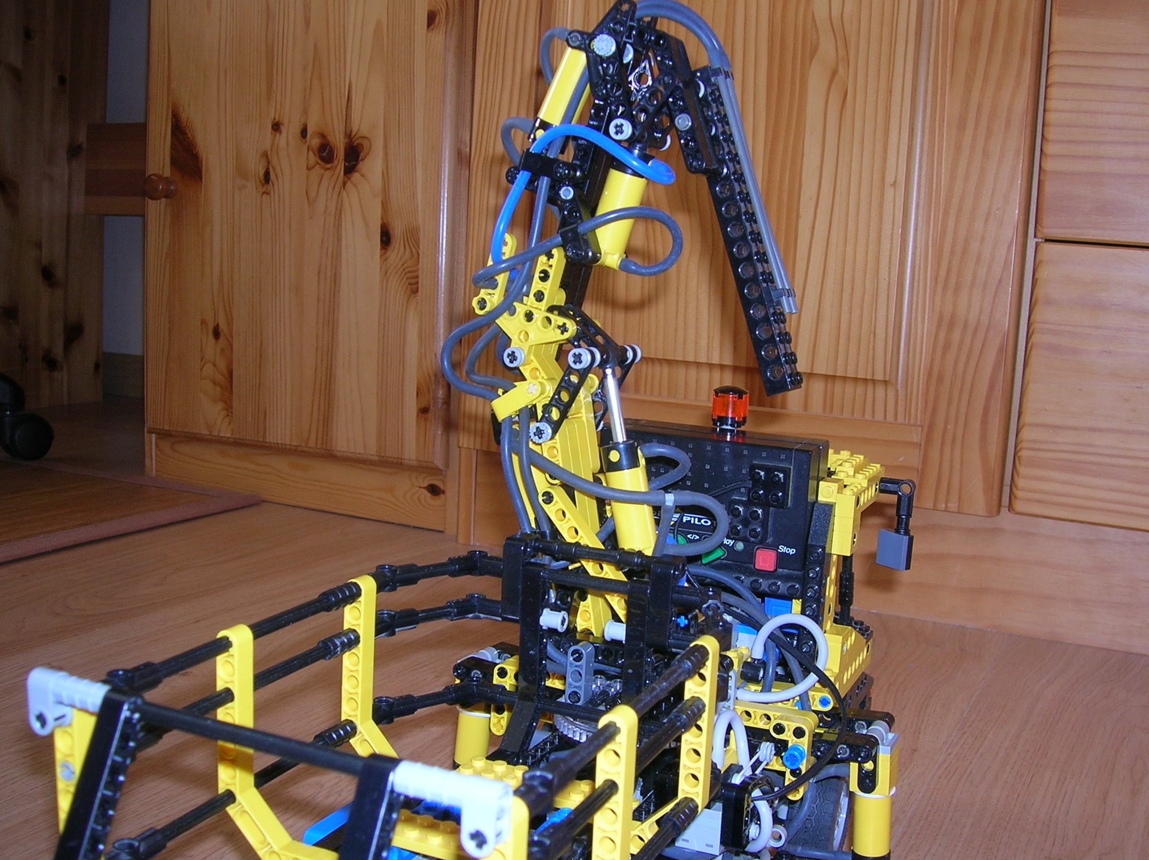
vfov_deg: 37.7
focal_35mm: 38
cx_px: 606
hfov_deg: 49.0
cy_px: 428
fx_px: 1260
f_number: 2.9
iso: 50
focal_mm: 5.7
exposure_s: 1/60.1
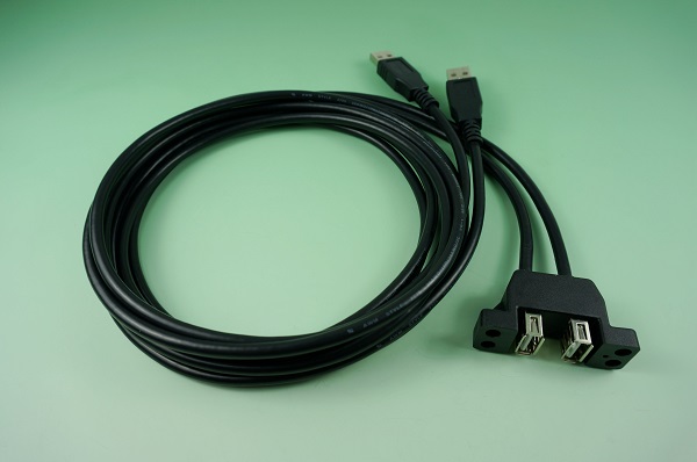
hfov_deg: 73.8
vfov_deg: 53.0
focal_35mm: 24
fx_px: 464
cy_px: 231
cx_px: 348
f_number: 6.3
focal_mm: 16
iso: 100
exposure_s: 1/80
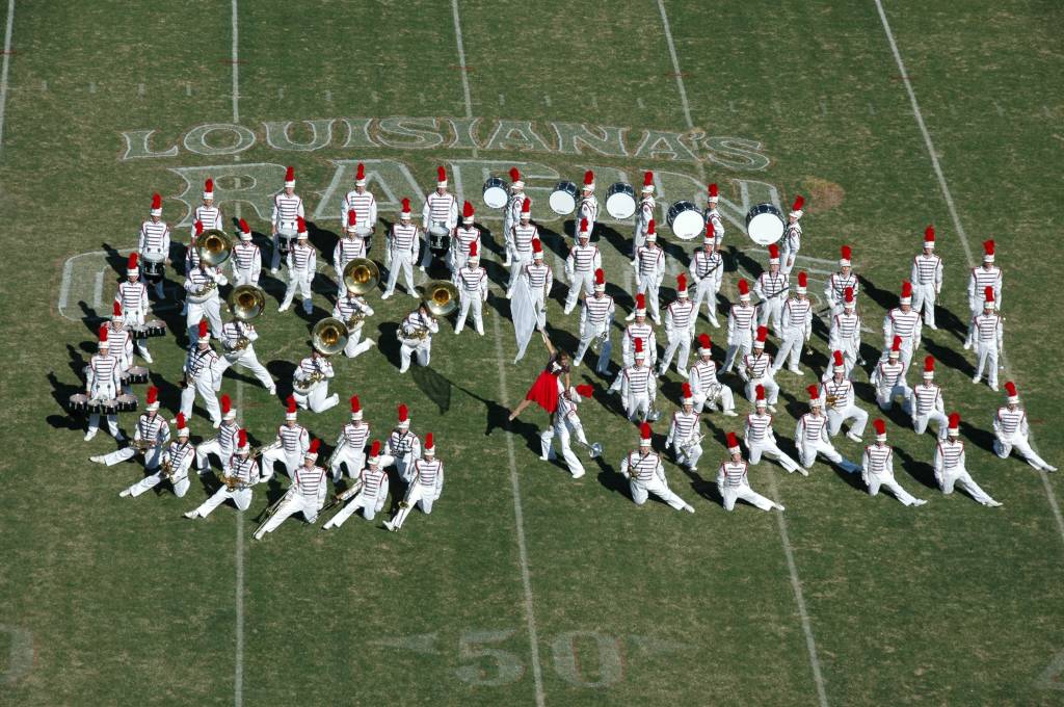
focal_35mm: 158
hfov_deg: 13.1
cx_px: 532
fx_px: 4649
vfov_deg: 8.7
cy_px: 354
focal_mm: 105
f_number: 8
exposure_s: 1/800
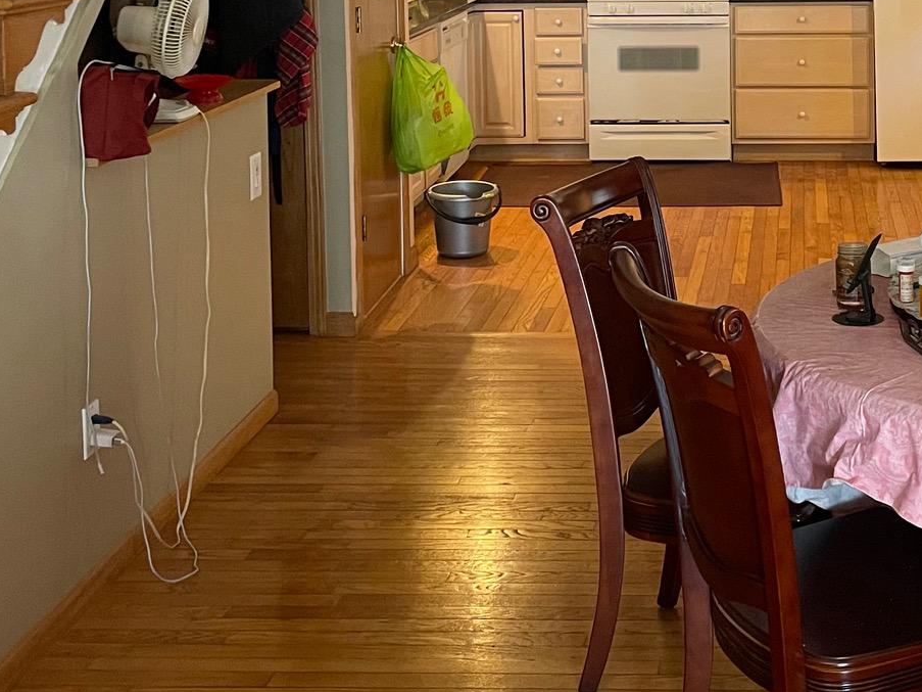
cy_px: 7
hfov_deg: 32.0
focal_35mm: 59
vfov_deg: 23.8
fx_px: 1571
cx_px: 715
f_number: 1.6
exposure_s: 1/60
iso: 400
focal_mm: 4.2
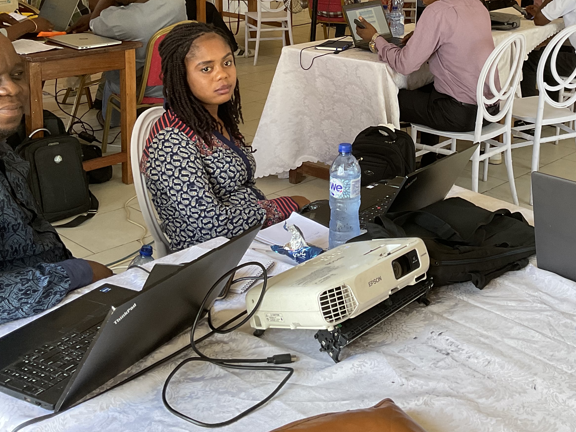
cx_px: 398
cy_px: 66
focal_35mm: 50
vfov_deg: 28.3
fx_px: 832
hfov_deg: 37.6
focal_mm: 3
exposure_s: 1/65
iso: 64
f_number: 1.8
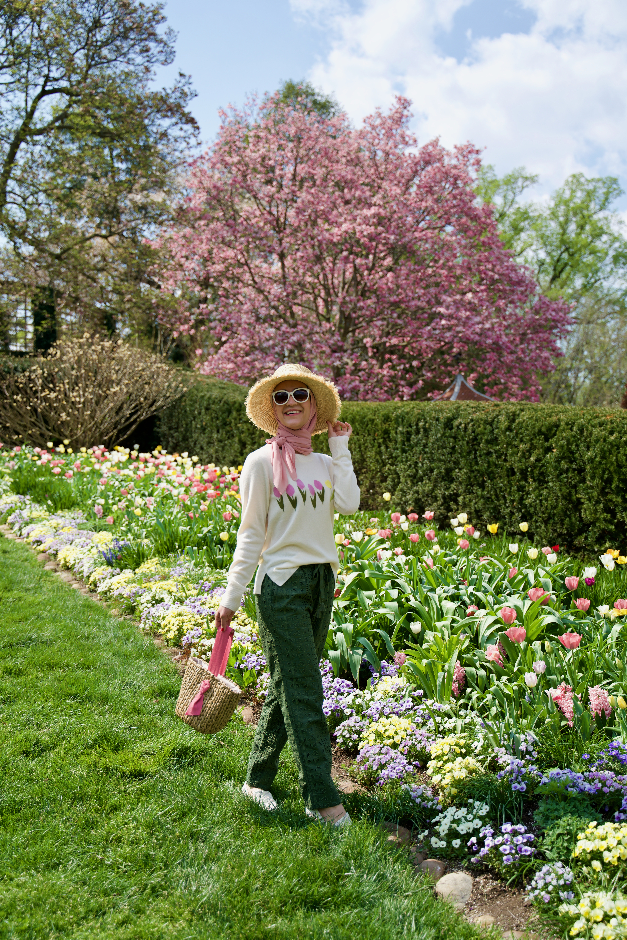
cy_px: 470
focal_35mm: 40
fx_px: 1045
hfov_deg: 33.4
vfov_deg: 48.5
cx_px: 314
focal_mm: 40
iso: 100
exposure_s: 1/1250
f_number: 3.2
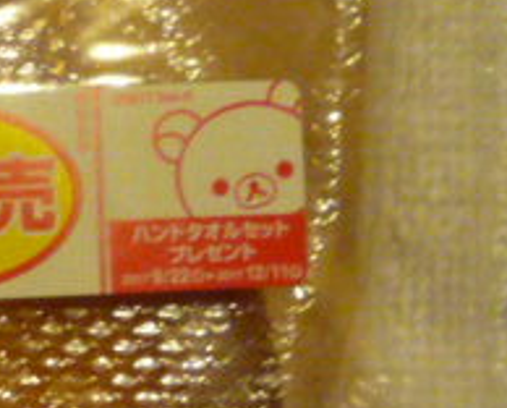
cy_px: 445
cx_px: -319
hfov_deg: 12.0
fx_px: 2270
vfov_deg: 10.1
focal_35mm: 151
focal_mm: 4.7
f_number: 2.9
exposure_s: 1/20
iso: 400
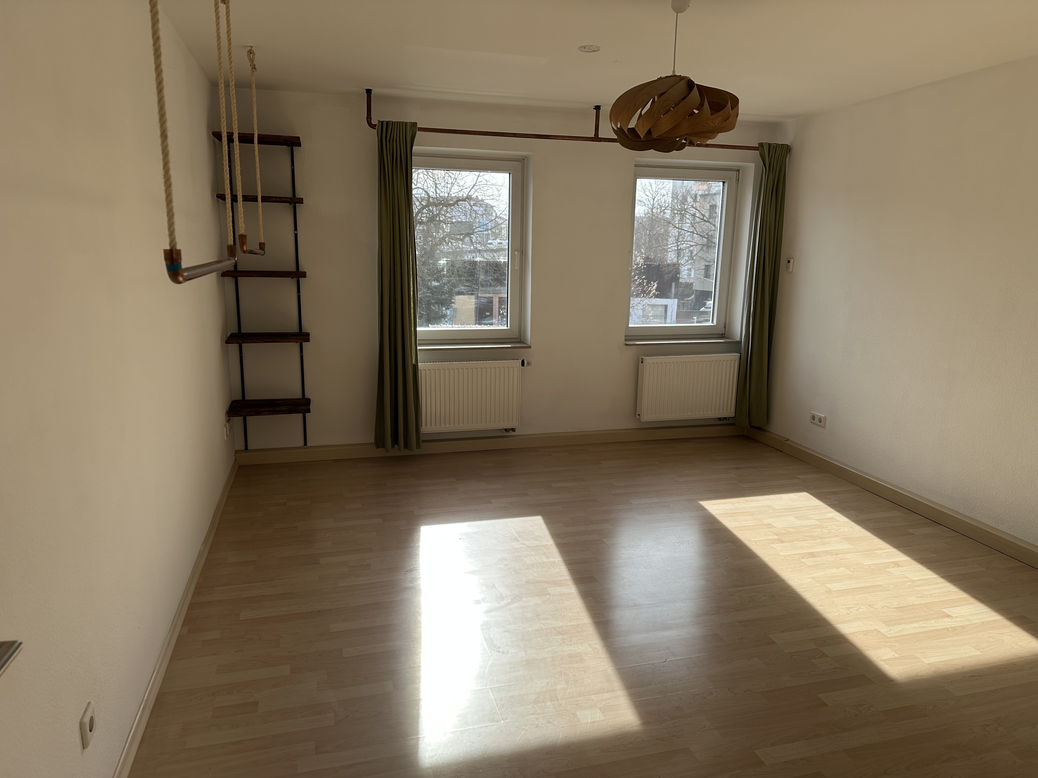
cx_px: 519
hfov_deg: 71.6
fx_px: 720
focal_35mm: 24
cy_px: 389
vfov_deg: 56.8
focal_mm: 6.86
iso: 80
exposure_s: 1/734
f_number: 1.78
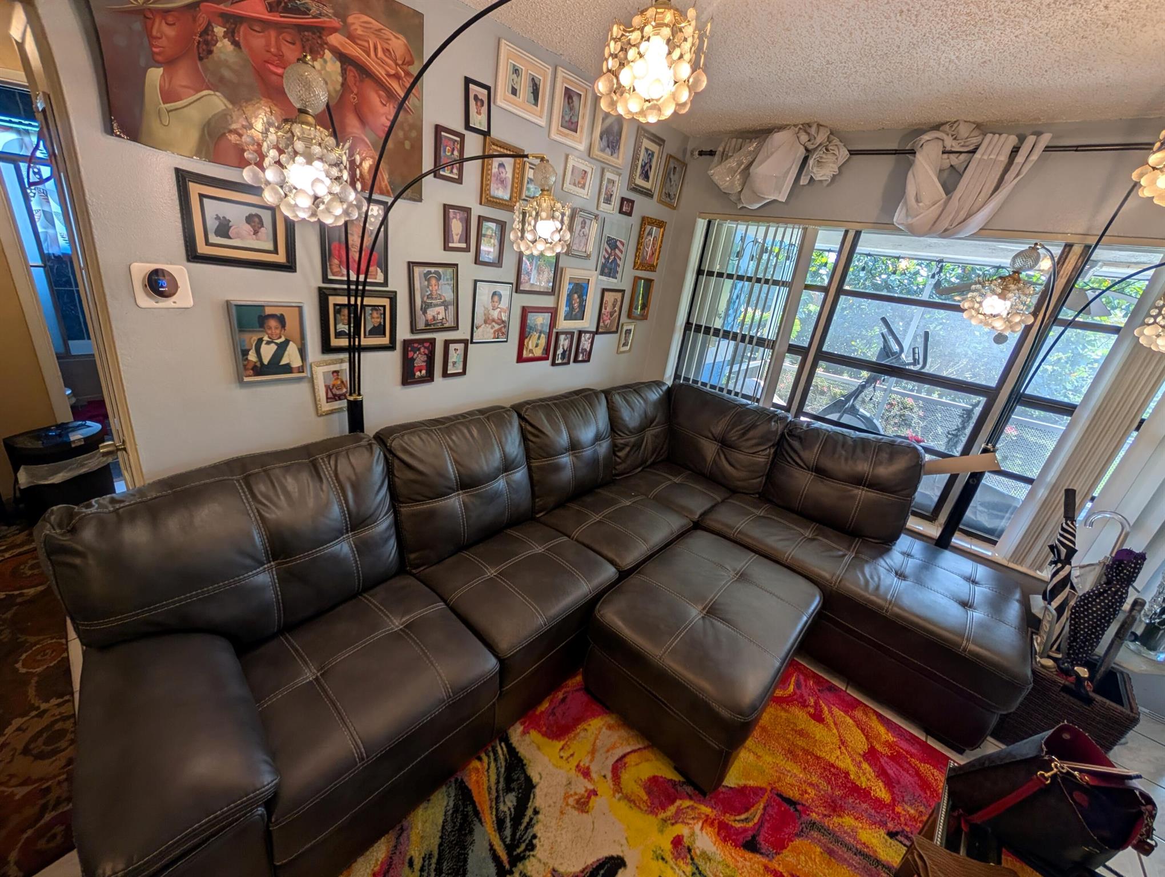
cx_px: 582
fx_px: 404
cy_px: 438
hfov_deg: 110.5
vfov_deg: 94.6
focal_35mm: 12
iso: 54
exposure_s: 1/167
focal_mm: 2.02
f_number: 1.7
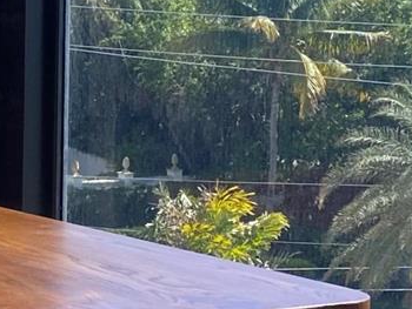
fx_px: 1810
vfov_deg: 9.8
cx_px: -87
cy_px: 65
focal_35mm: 152
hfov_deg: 12.7
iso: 32
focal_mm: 4.25
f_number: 1.8
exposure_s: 1/539
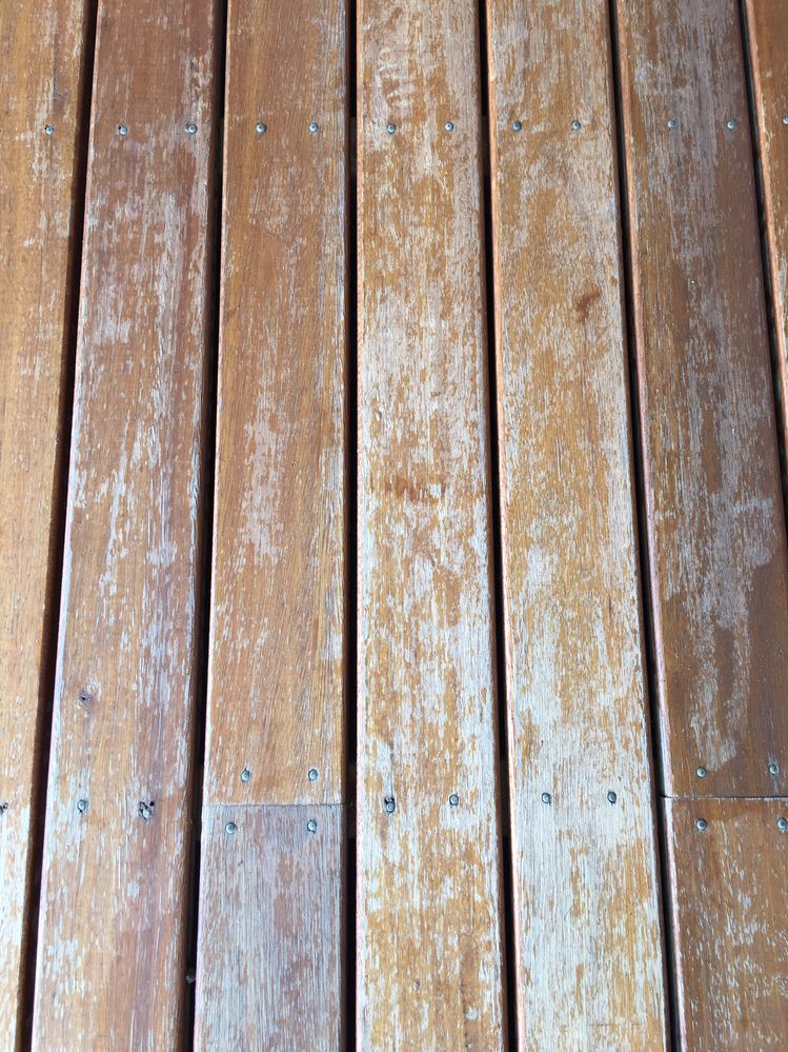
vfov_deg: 61.7
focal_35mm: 29
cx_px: 394
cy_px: 526
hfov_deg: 48.2
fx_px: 880
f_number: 2.2
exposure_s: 1/50
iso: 32
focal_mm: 4.15
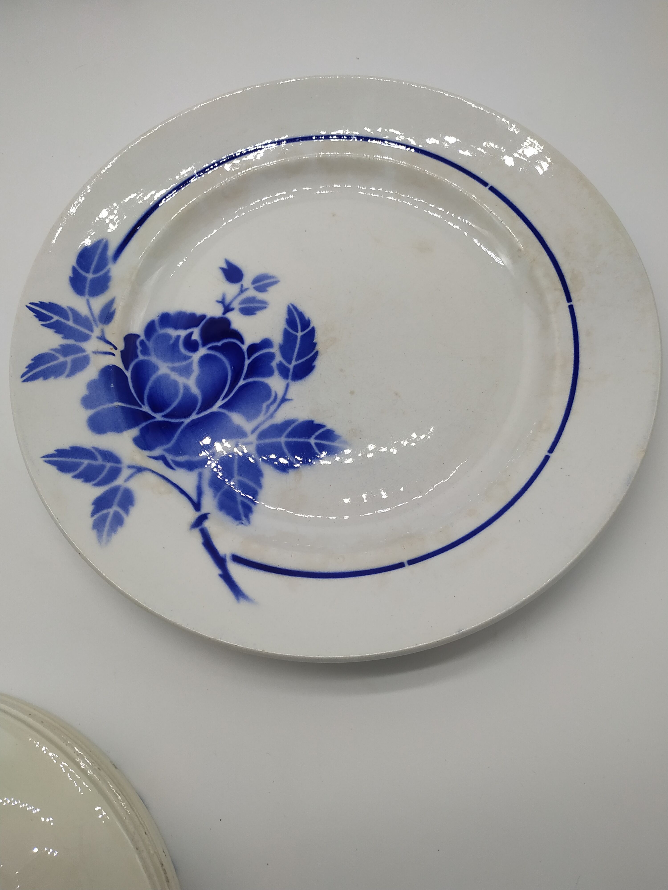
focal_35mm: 24
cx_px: 334
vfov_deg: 71.6
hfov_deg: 56.8
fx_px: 618
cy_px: 445
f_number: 1.9
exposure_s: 1/559
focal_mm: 3.94
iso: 100
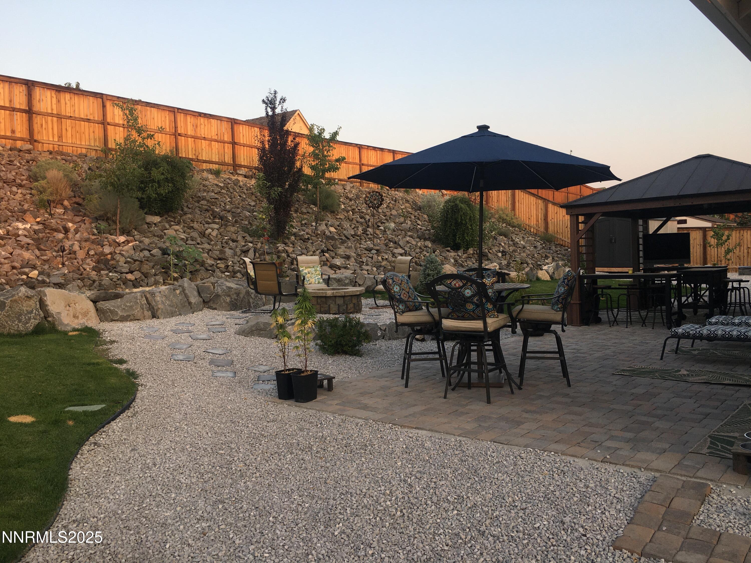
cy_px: 282
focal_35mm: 29
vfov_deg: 48.2
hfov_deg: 61.7
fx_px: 629
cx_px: 376
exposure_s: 1/187
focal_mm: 4.15
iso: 25
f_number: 2.2
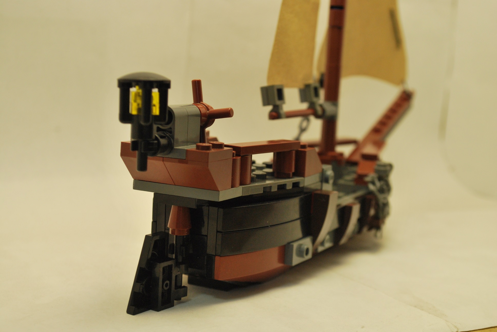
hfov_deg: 29.2
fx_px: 954
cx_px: 248
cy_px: 166
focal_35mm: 69
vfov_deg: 19.8
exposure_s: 1/10
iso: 400
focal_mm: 46
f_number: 8
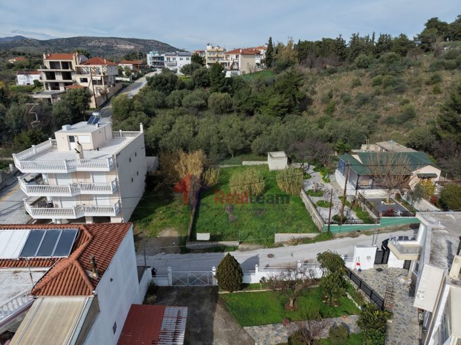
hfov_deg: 71.6
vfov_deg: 56.8
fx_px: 319
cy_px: 172
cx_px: 230
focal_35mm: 24
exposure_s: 1/6400
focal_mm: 8.67
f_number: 1.8
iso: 240
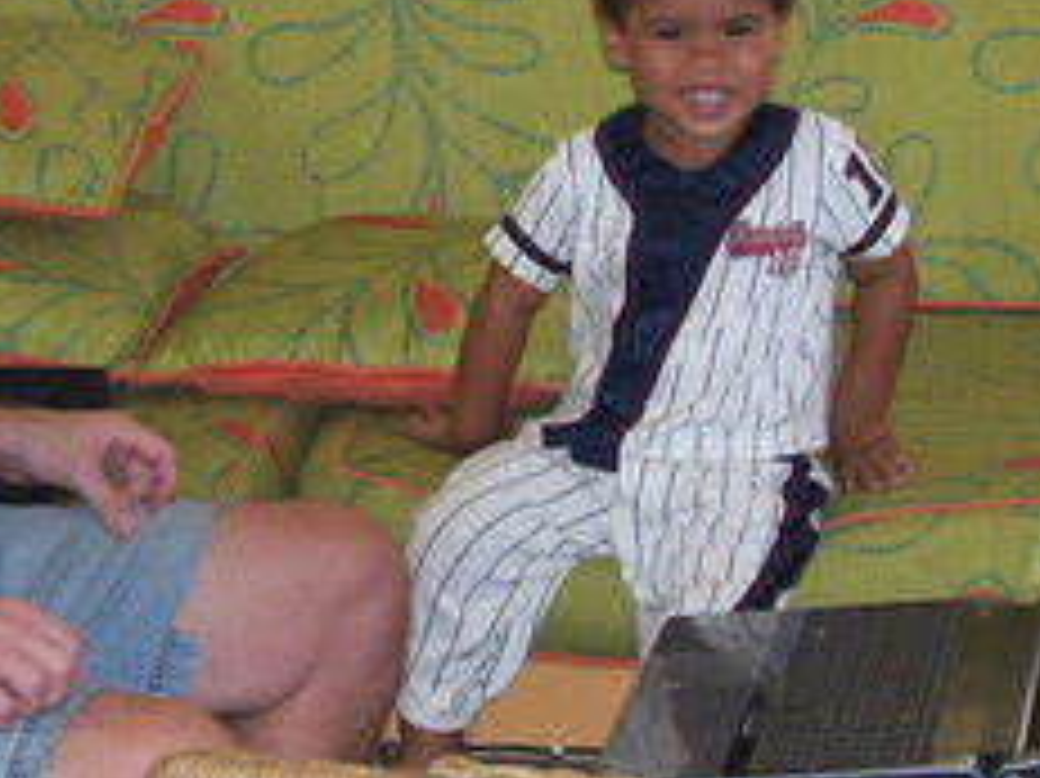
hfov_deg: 12.7
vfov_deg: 9.6
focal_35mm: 155
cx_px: 212
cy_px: 328
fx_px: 4654
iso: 200
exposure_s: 1/60
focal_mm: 9.4
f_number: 3.4
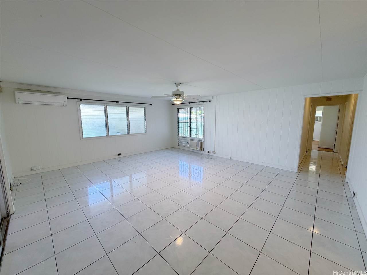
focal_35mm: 14
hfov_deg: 102.1
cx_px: 184
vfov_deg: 85.7
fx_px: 148
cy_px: 138
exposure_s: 1/120
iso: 125
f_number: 2.2
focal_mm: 2.22
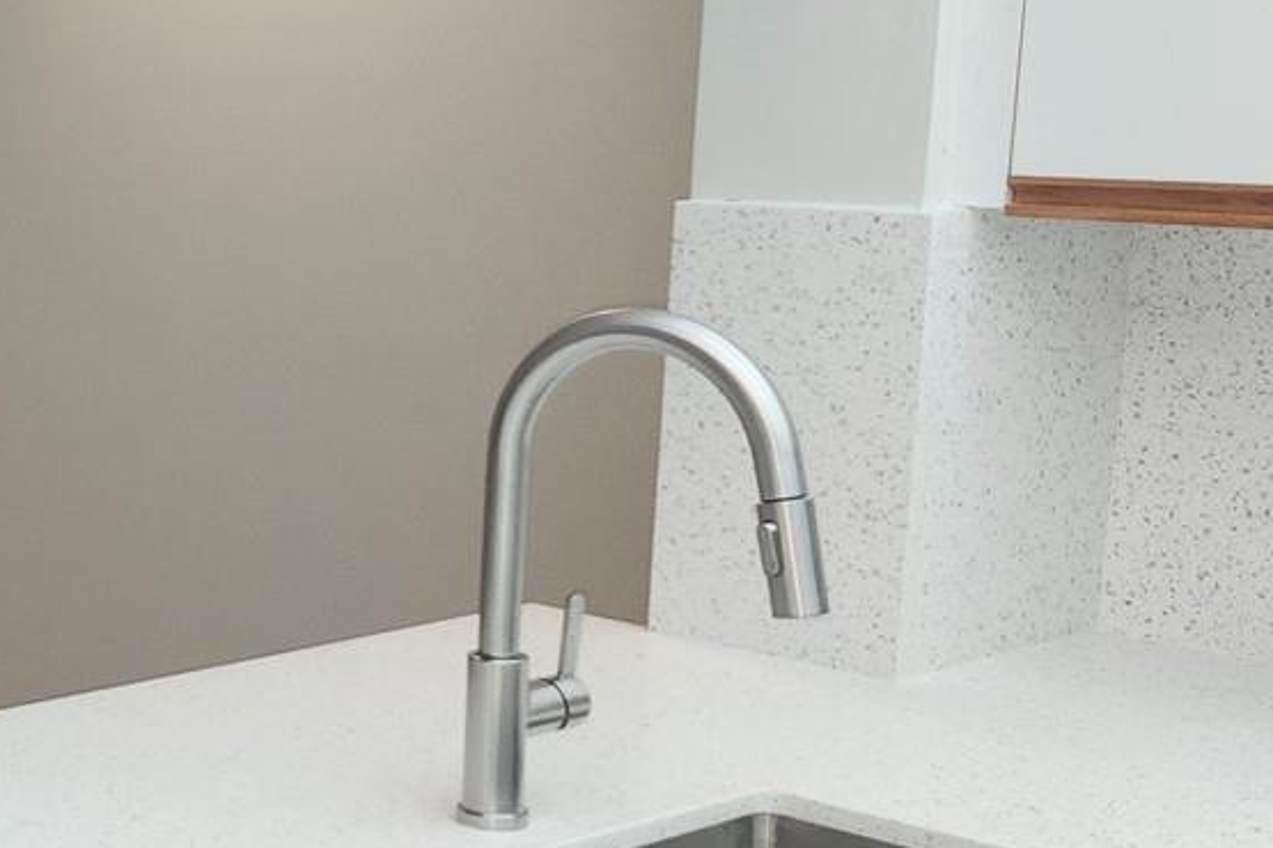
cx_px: -544
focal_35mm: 69
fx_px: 2440
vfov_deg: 19.7
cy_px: 470
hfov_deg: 24.1
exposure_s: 1/60
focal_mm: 5.54
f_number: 1.8
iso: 100
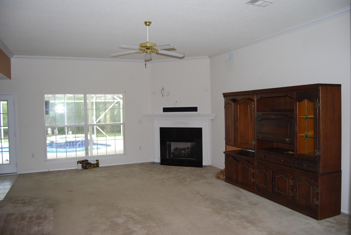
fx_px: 264
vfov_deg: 48.0
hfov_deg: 67.3
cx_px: 176
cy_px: 118
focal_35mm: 27
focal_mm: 18
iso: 200
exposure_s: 1/60
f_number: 3.5
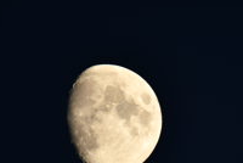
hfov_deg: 1.1
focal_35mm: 1796
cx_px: 207
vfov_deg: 0.8
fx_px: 12141
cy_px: 150
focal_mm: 600
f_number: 6.3
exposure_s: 1/160
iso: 250
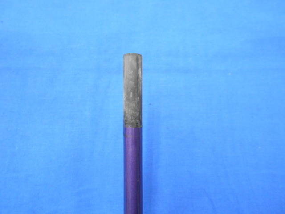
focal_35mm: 26
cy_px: 107
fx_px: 214
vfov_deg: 53.1
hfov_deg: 67.3
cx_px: 142
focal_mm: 4.6
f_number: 3.2
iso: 320
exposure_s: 1/30
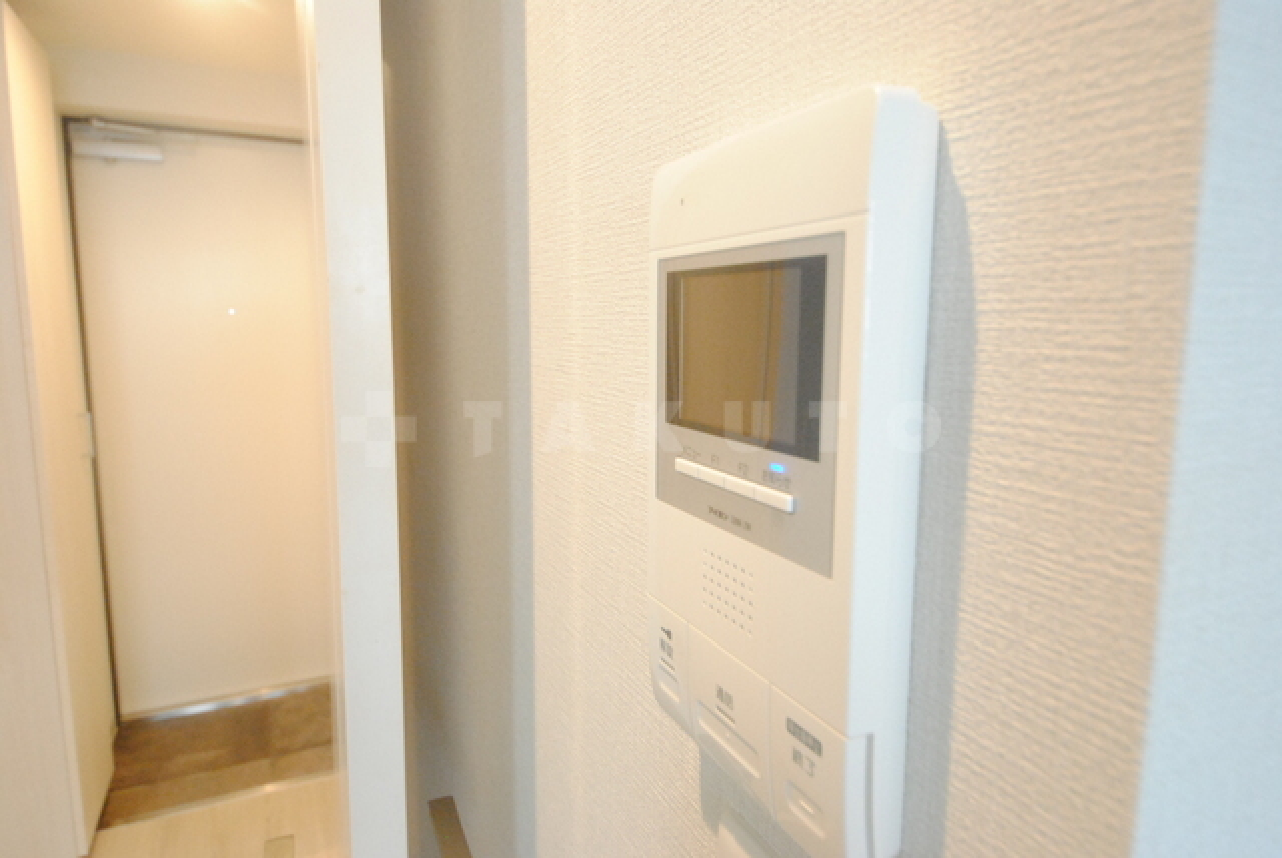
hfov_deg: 81.2
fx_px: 748
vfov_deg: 59.6
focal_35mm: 21
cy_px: 429
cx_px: 641
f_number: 5.3
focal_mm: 14
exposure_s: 1/30
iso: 1400
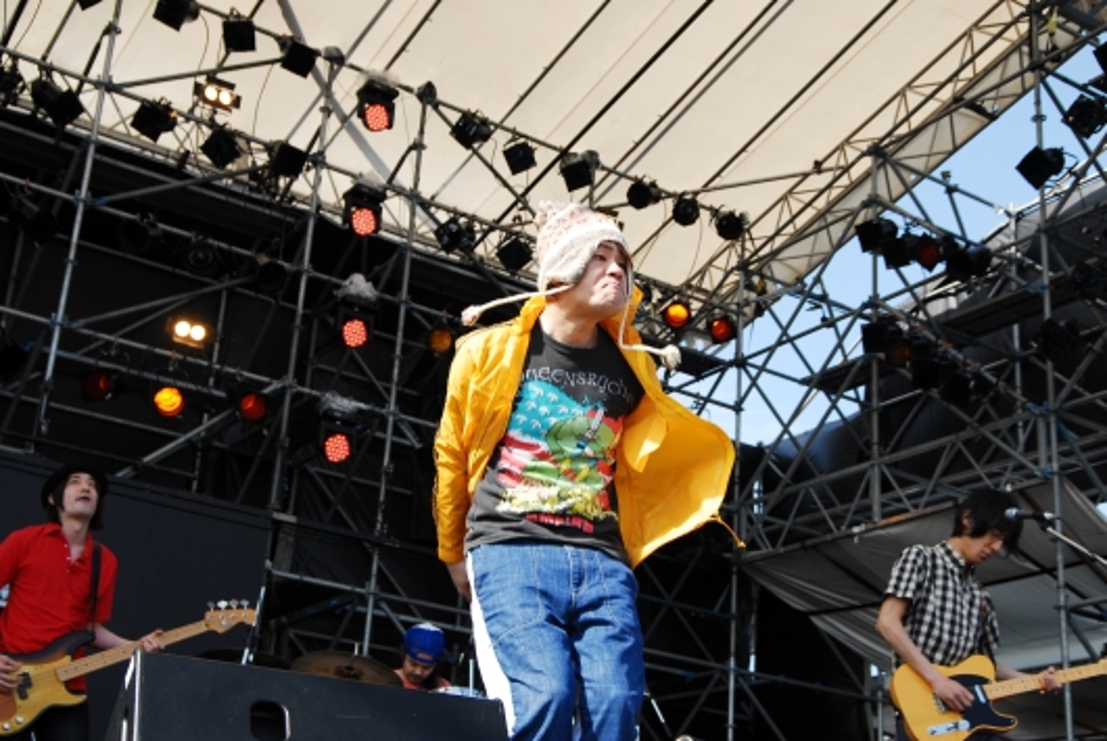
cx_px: 554
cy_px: 370
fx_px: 1570
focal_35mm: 51
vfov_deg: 26.6
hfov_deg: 38.8
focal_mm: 34
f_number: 6.3
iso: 200
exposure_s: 1/400
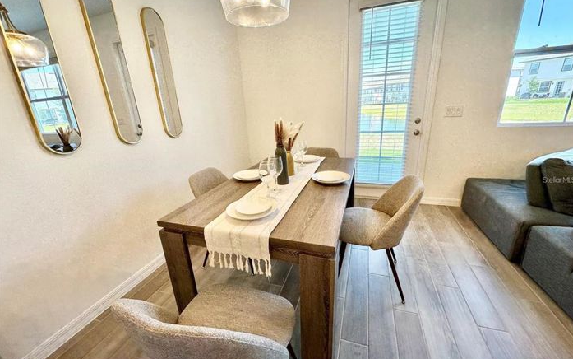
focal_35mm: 15
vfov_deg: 74.8
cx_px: 287
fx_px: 234
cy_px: 180
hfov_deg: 101.4
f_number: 2.2
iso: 40
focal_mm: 2.22
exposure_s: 1/188
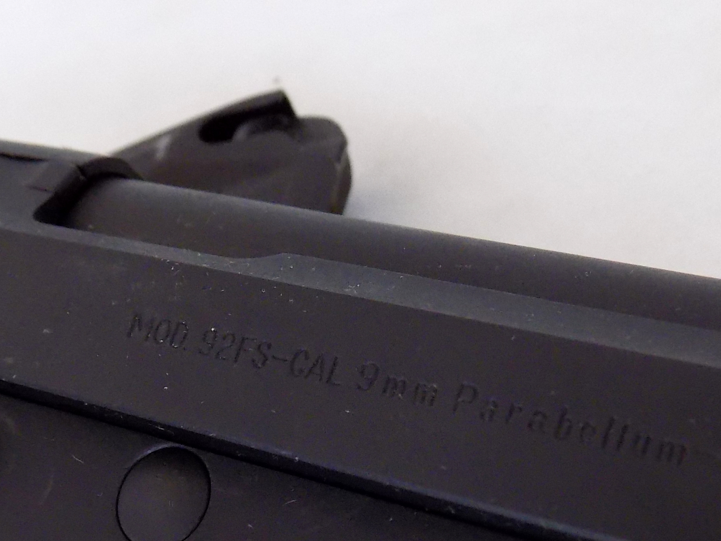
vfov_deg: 25.0
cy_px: 403
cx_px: 367
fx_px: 1208
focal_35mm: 58
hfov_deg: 33.2
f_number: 3.1
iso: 280
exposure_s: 1/30
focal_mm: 4
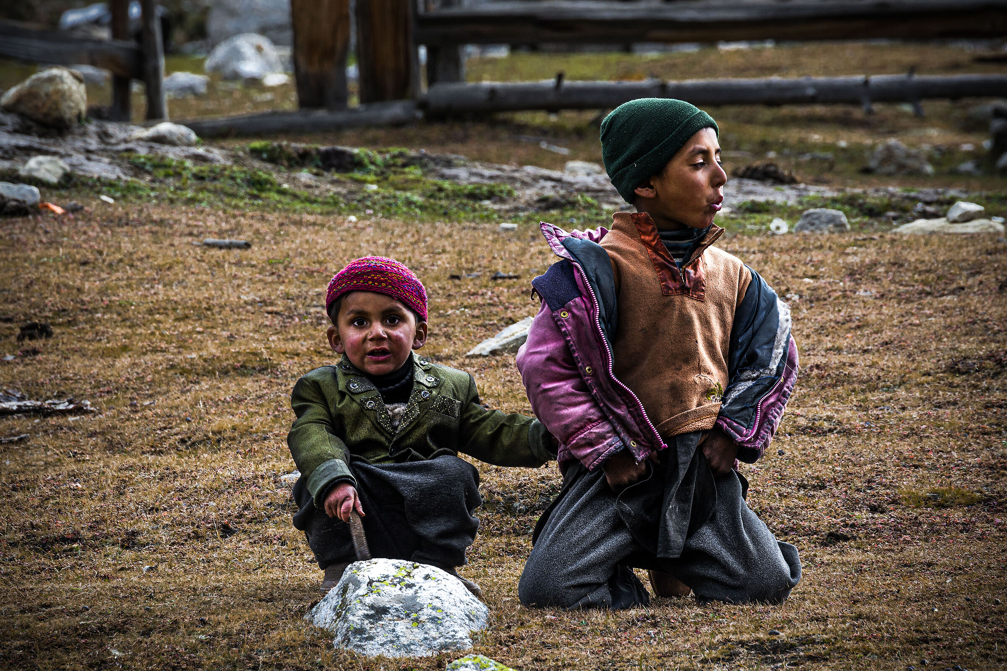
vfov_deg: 4.6
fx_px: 8391
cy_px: 336
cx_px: 504
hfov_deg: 6.9
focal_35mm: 300
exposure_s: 1/250
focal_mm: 300
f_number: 13
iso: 100
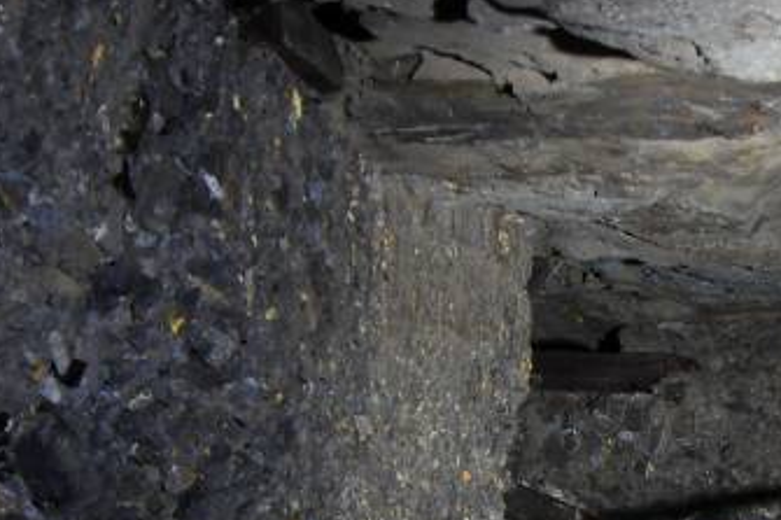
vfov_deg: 13.7
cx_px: 695
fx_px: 2103
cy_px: 611
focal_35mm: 97
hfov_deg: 20.6
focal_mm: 6.6
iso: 80
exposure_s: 3
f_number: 3.5
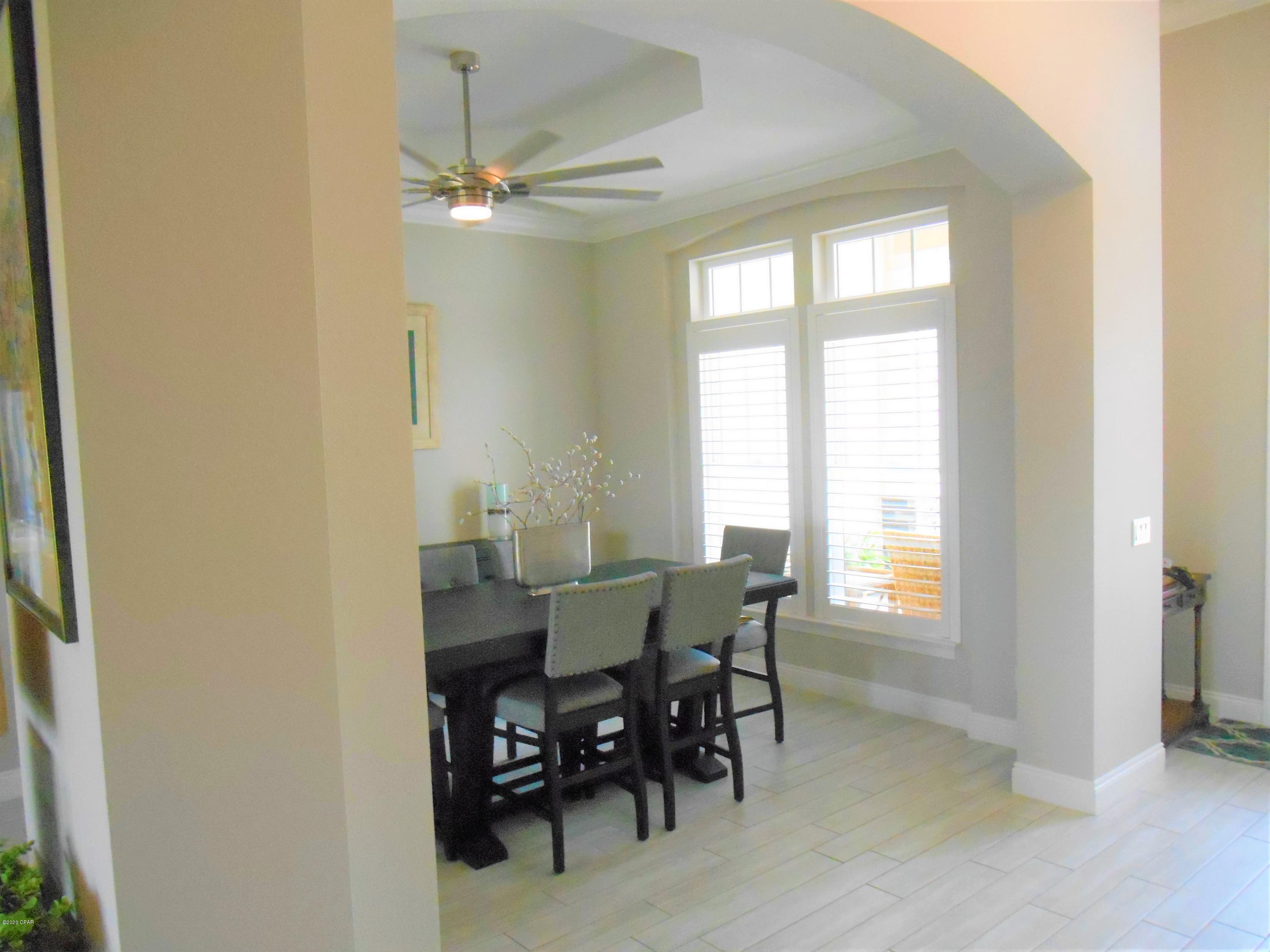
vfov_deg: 53.1
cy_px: 476
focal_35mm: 26
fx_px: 954
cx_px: 635
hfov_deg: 67.3
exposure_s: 1/100
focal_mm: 4.7
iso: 800
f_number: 3.4
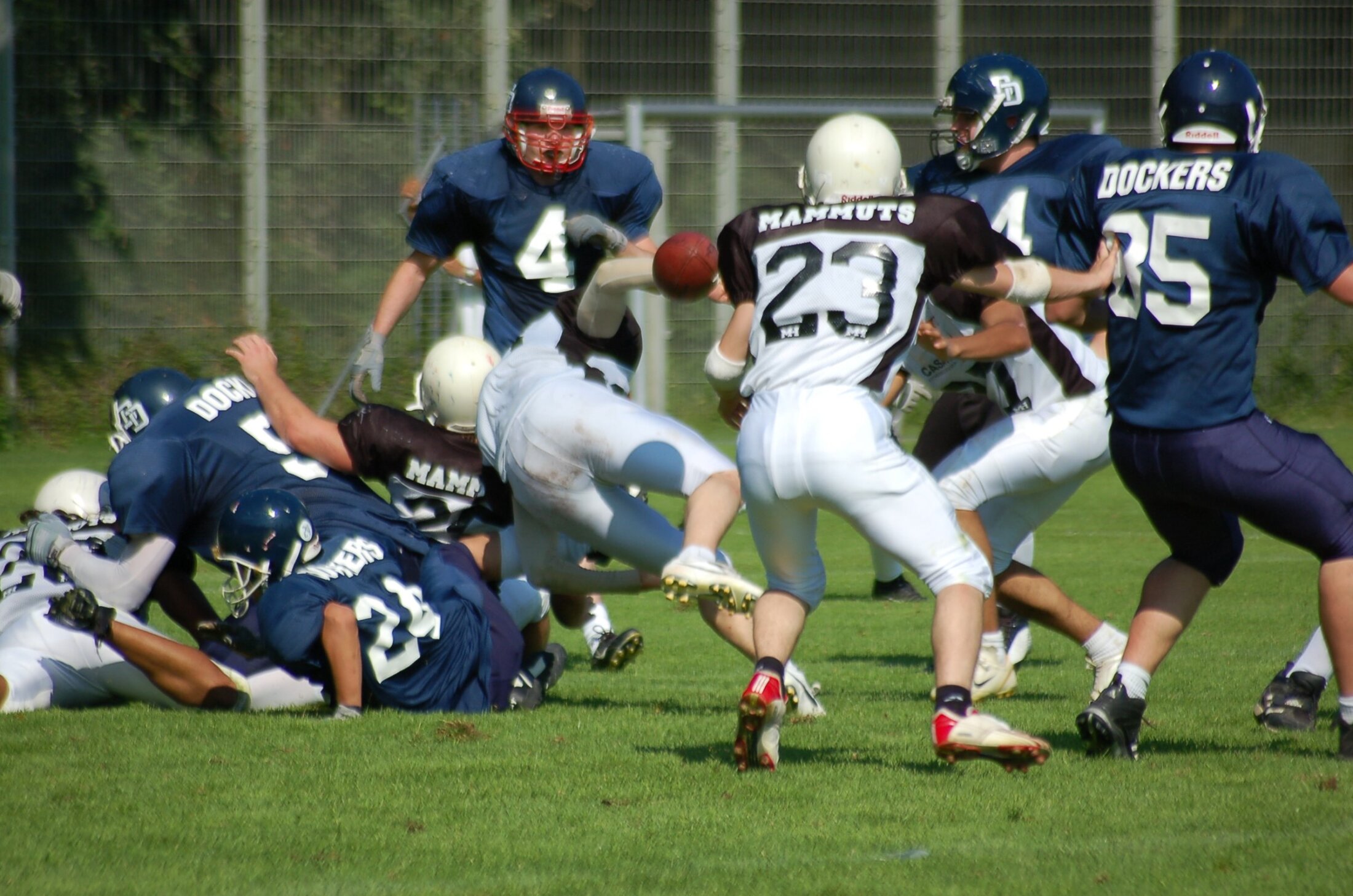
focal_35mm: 450
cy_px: 448
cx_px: 676
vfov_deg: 3.0
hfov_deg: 4.6
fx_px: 16880
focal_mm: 300
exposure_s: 1/1000
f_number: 5.6
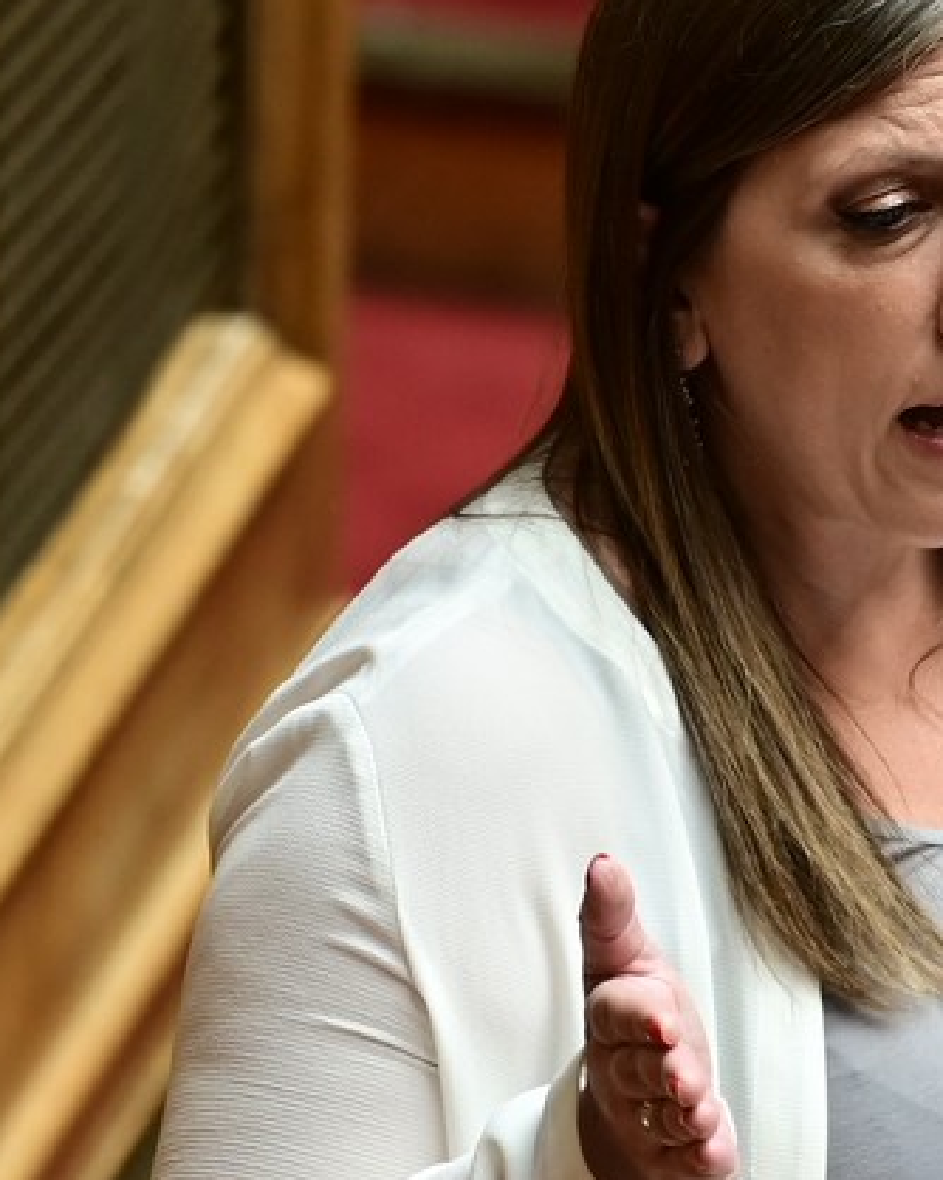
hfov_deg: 1.9
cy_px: 830
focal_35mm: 809
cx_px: 1434
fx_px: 28244
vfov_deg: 2.4
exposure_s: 1/250
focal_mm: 200
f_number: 3.2
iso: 400
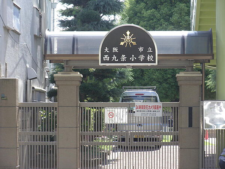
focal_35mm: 159
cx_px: 112
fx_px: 1033
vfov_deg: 9.3
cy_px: 84
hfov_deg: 12.4
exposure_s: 1/160
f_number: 5.1
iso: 80
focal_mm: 28.1
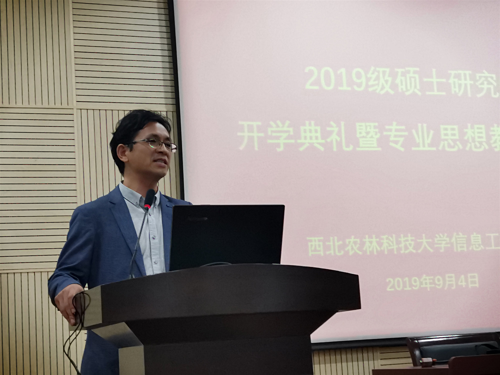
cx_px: 250
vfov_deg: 19.9
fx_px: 1069
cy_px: 188
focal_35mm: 74
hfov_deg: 26.3
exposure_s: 1/33.3
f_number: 1.8
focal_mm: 3.95
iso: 160
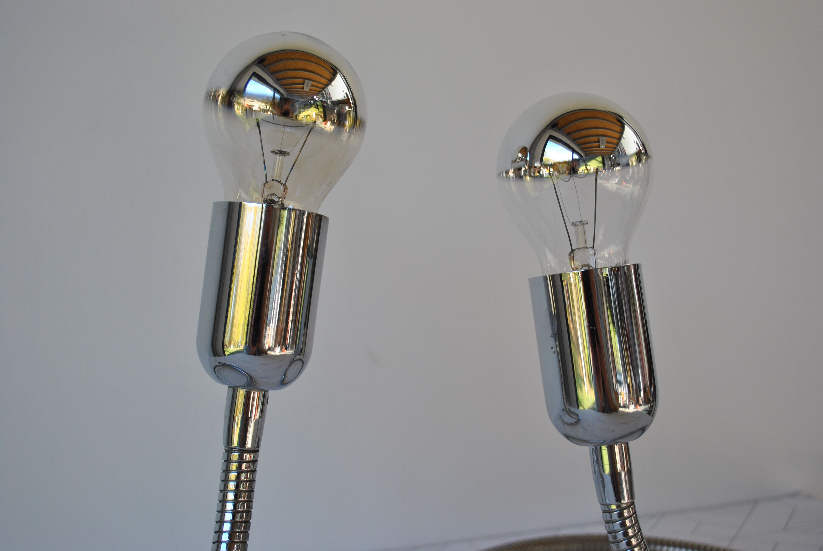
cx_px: 412
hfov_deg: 43.6
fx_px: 1030
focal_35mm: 45
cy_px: 276
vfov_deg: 29.9
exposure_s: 1/125
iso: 200
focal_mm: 30
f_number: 5.6
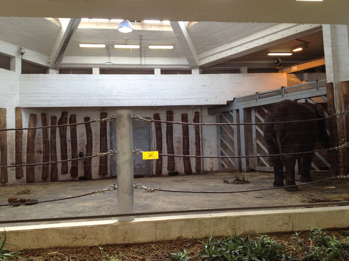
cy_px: 130
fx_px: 353
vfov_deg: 40.7
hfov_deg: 52.6
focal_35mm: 35
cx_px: 174
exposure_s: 1/126
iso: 50
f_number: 2.4
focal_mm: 4.28
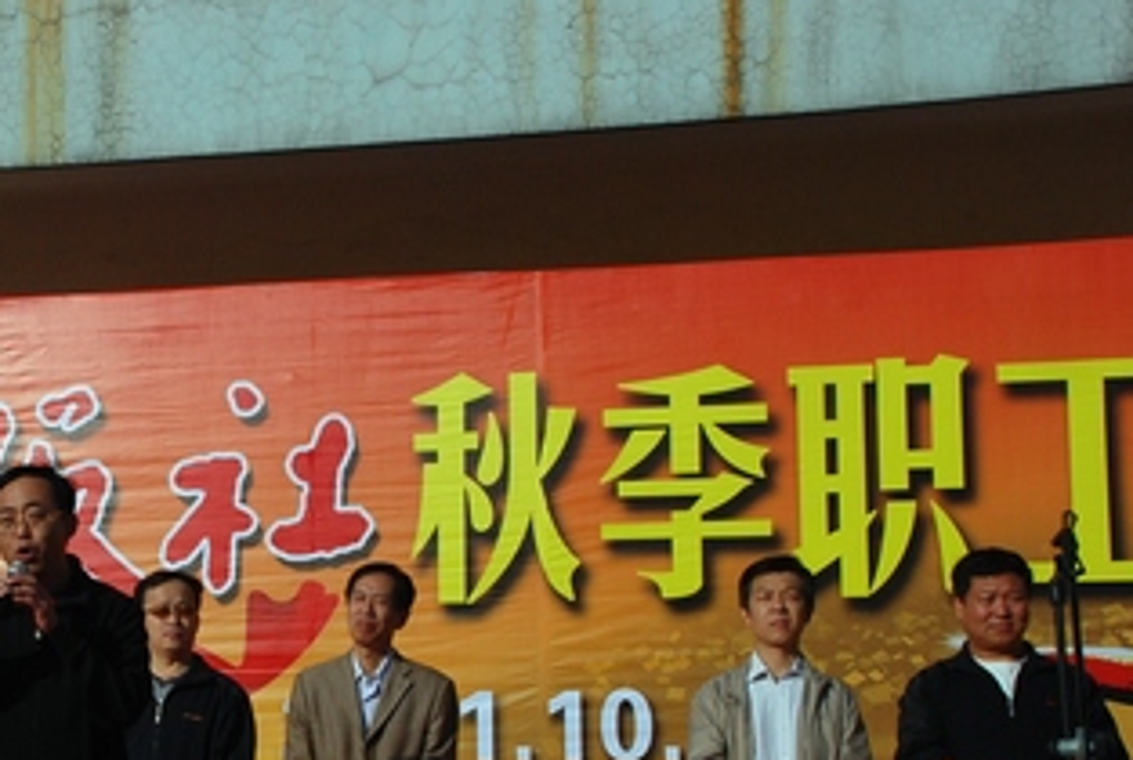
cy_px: 566
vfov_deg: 20.2
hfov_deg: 29.4
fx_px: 2113
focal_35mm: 67
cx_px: 239
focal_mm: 28
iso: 400
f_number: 14
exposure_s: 1/800
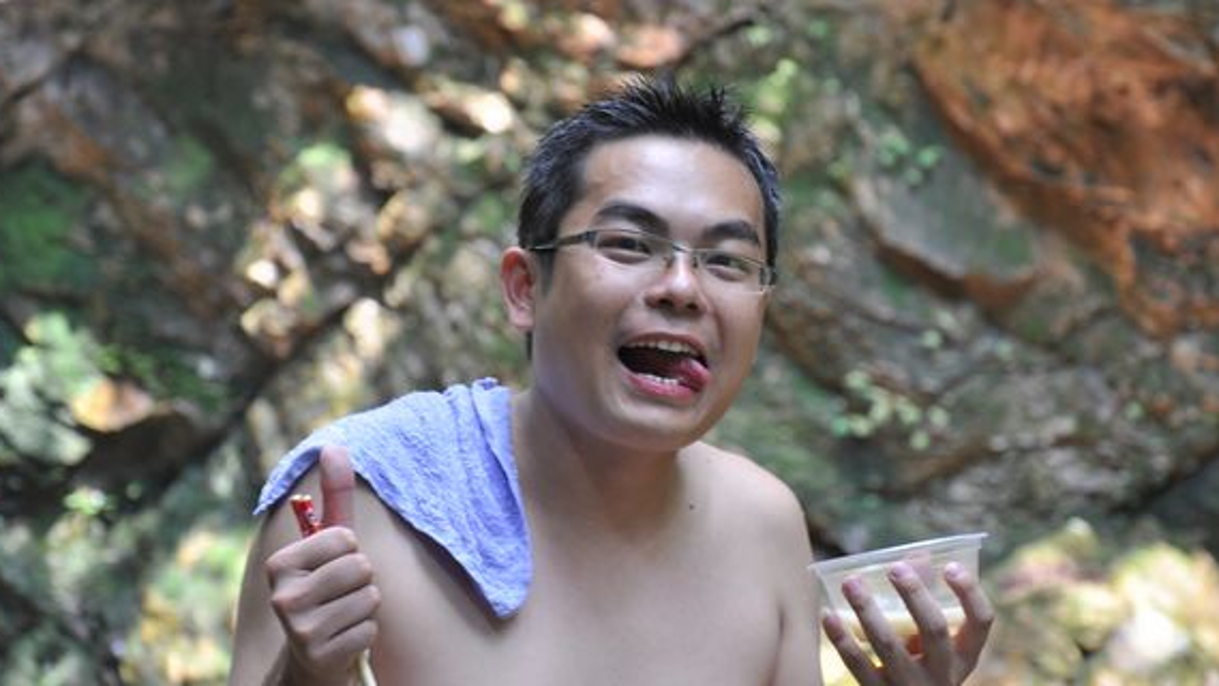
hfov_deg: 15.9
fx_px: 4363
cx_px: 686
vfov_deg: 9.0
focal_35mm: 135
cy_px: 326
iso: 250
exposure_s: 1/25
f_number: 5.3
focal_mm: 70
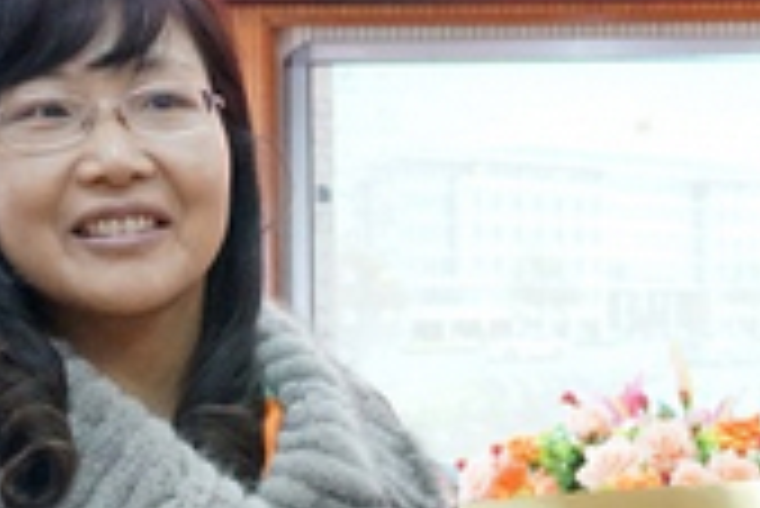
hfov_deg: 15.0
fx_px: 2805
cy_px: 688
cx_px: 859
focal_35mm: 133
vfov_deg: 10.1
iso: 3200
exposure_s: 1/50
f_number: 6.3
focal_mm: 25
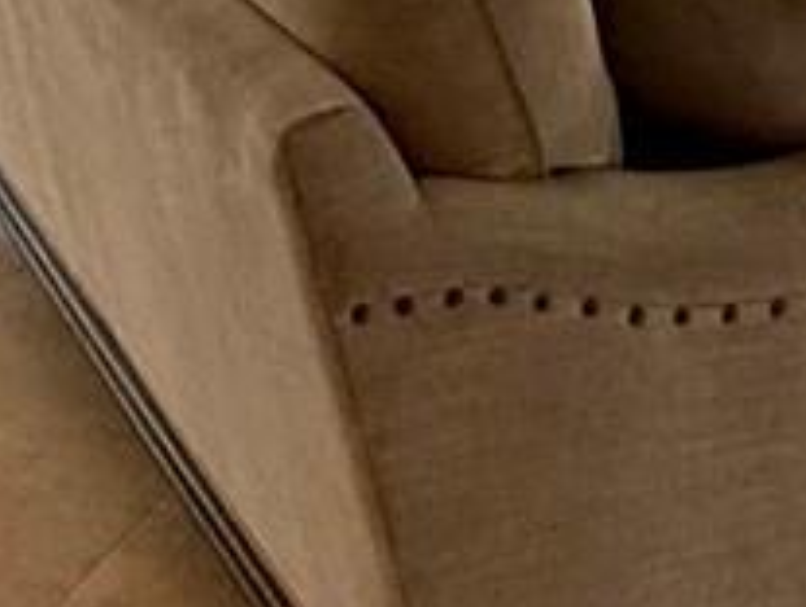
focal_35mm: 108
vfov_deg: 12.5
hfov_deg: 18.1
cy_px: -506
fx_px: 2519
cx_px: 619
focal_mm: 2.22
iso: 250
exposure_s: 1/120
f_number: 2.2
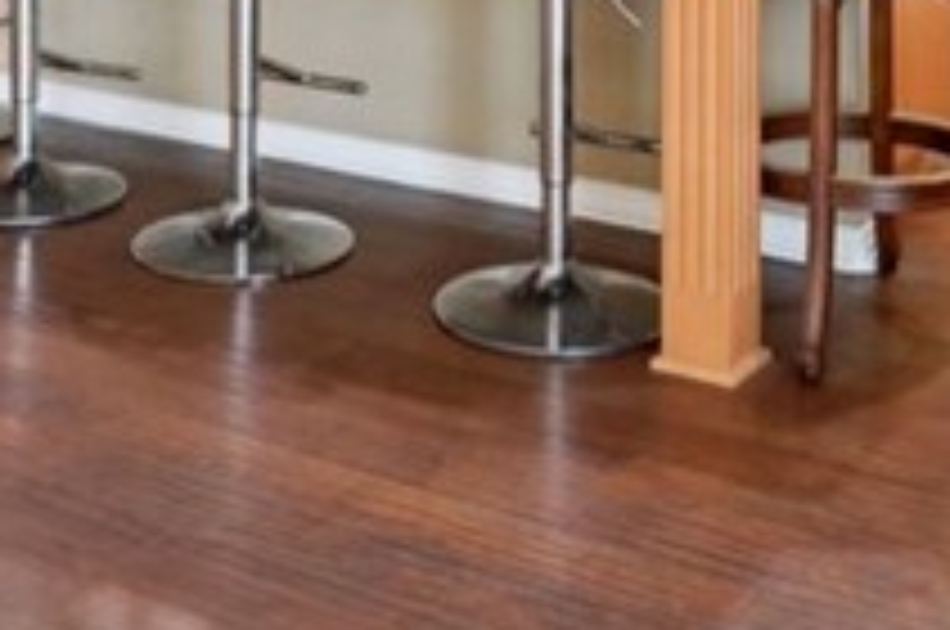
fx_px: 1792
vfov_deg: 16.8
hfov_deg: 29.7
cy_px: -472
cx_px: 482
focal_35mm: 68
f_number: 8
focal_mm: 14
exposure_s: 1/5
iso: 400
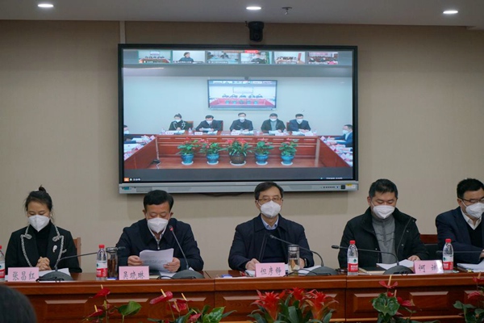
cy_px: 162
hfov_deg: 29.2
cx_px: 242
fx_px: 928
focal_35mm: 69
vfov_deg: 19.7
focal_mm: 69
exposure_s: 1/160
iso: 2500
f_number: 8
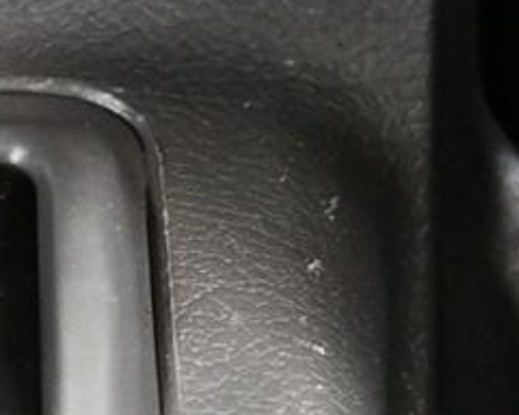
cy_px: 212
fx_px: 4224
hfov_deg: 7.0
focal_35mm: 275
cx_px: -56
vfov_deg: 5.6
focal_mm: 55
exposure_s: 1/60
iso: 11400
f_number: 5.6
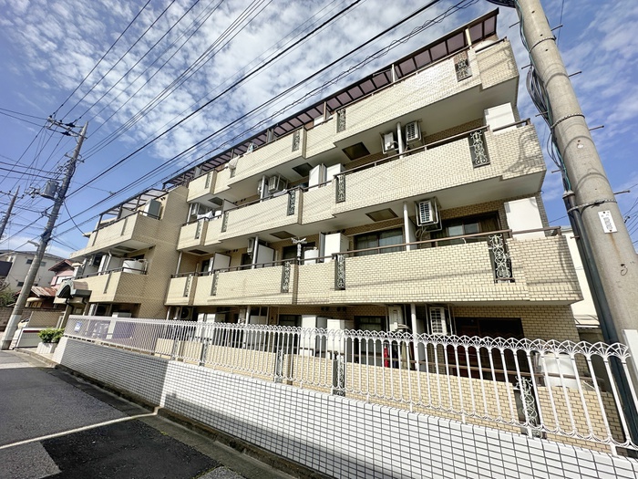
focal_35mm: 14
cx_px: 319
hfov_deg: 102.1
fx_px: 258
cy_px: 240
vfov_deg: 85.7
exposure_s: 1/3205
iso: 50
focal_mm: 2.22
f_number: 2.2
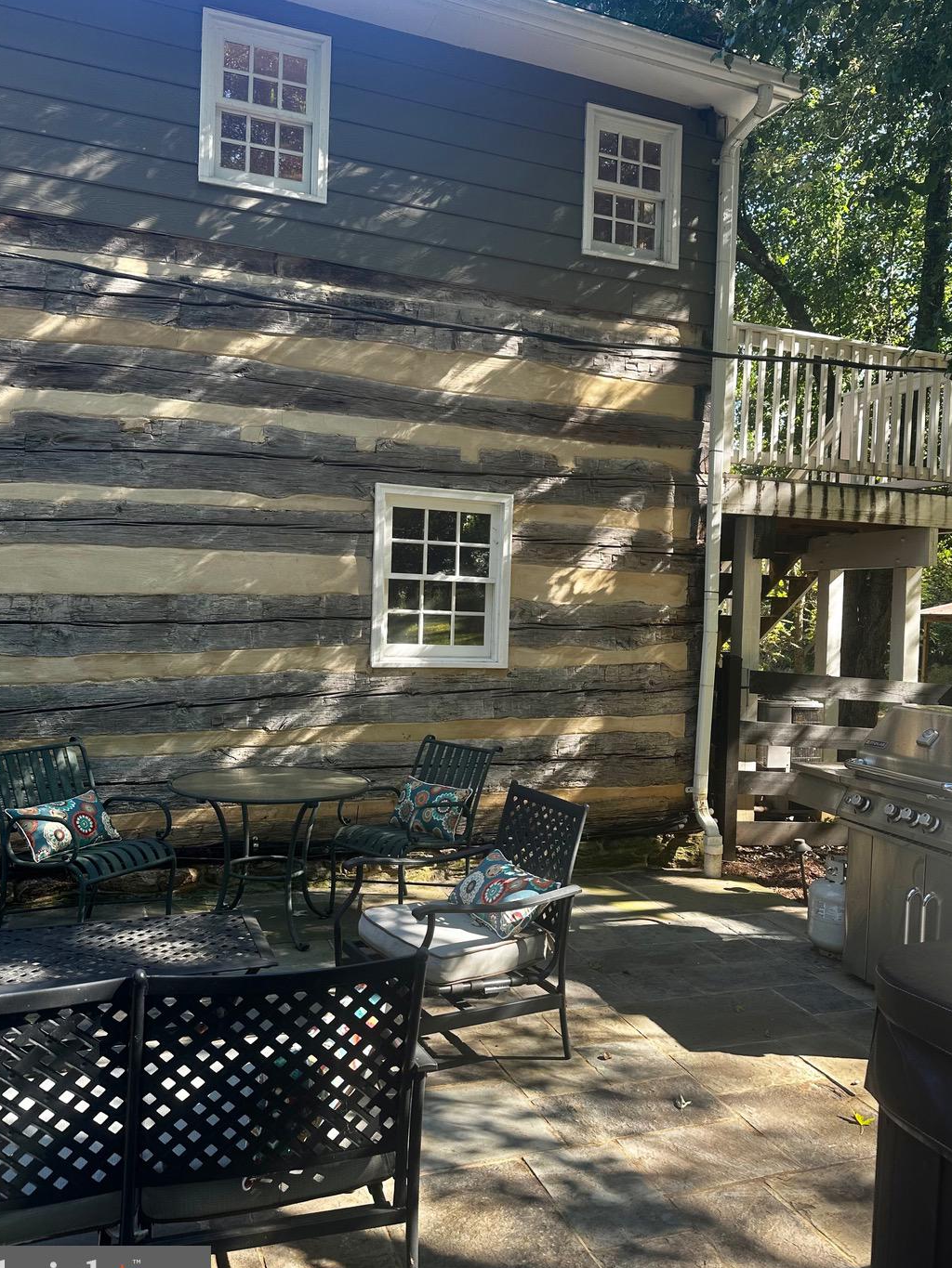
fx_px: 990
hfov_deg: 51.3
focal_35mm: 27
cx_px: 514
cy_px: 608
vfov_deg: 65.3
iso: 64
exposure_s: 1/186
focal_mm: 6.86
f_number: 1.78
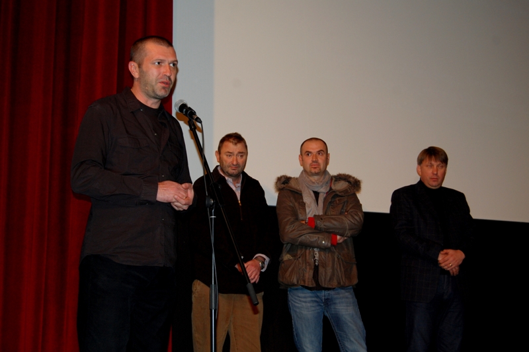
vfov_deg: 25.7
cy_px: 176
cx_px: 264
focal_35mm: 52
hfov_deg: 37.9
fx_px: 771
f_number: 4.8
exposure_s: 1/60
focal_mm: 35
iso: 400
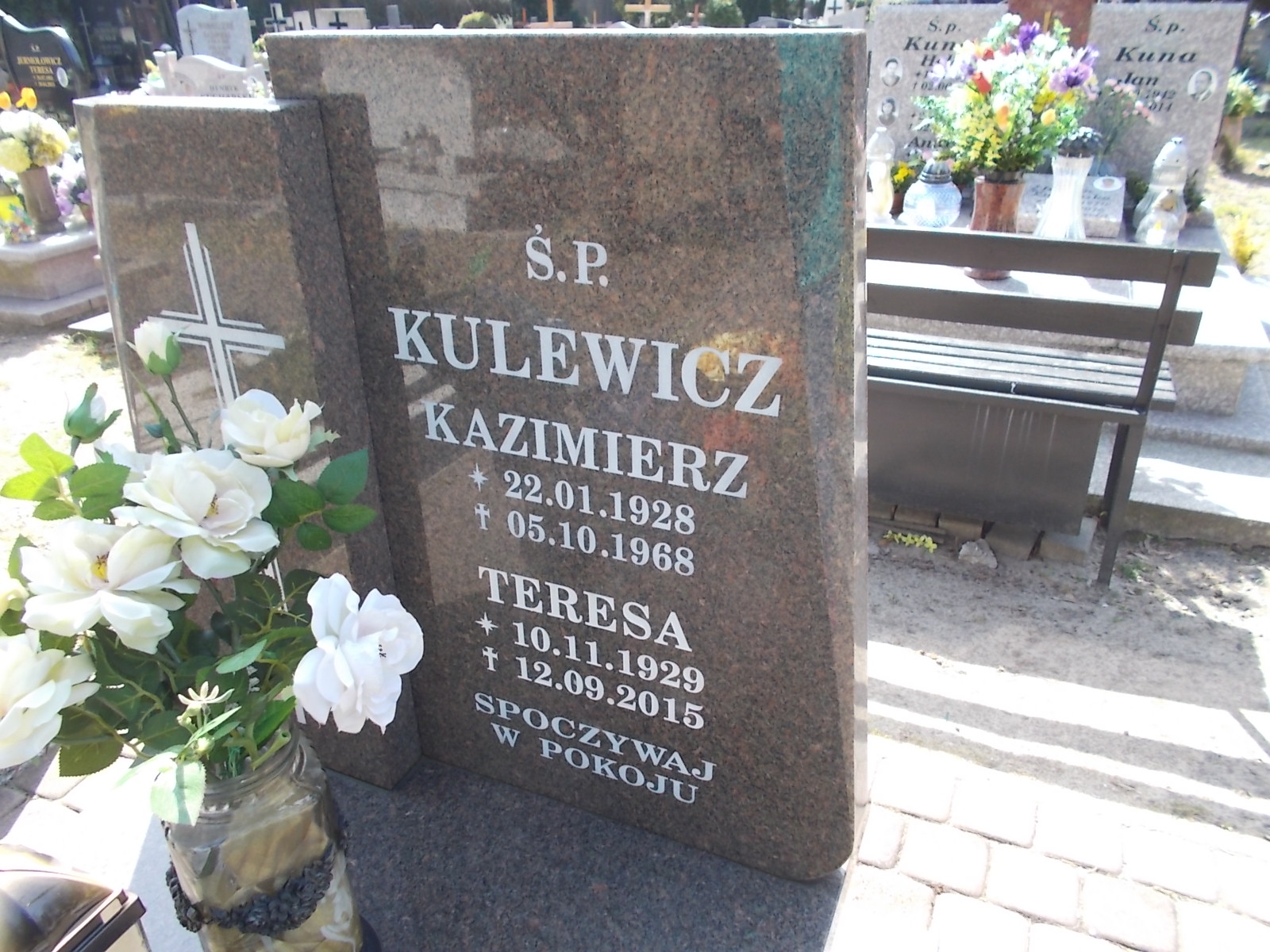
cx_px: 635
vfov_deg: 53.1
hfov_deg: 67.3
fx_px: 954
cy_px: 476
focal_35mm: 26
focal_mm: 4.6
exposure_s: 1/160
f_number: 3.2
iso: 80
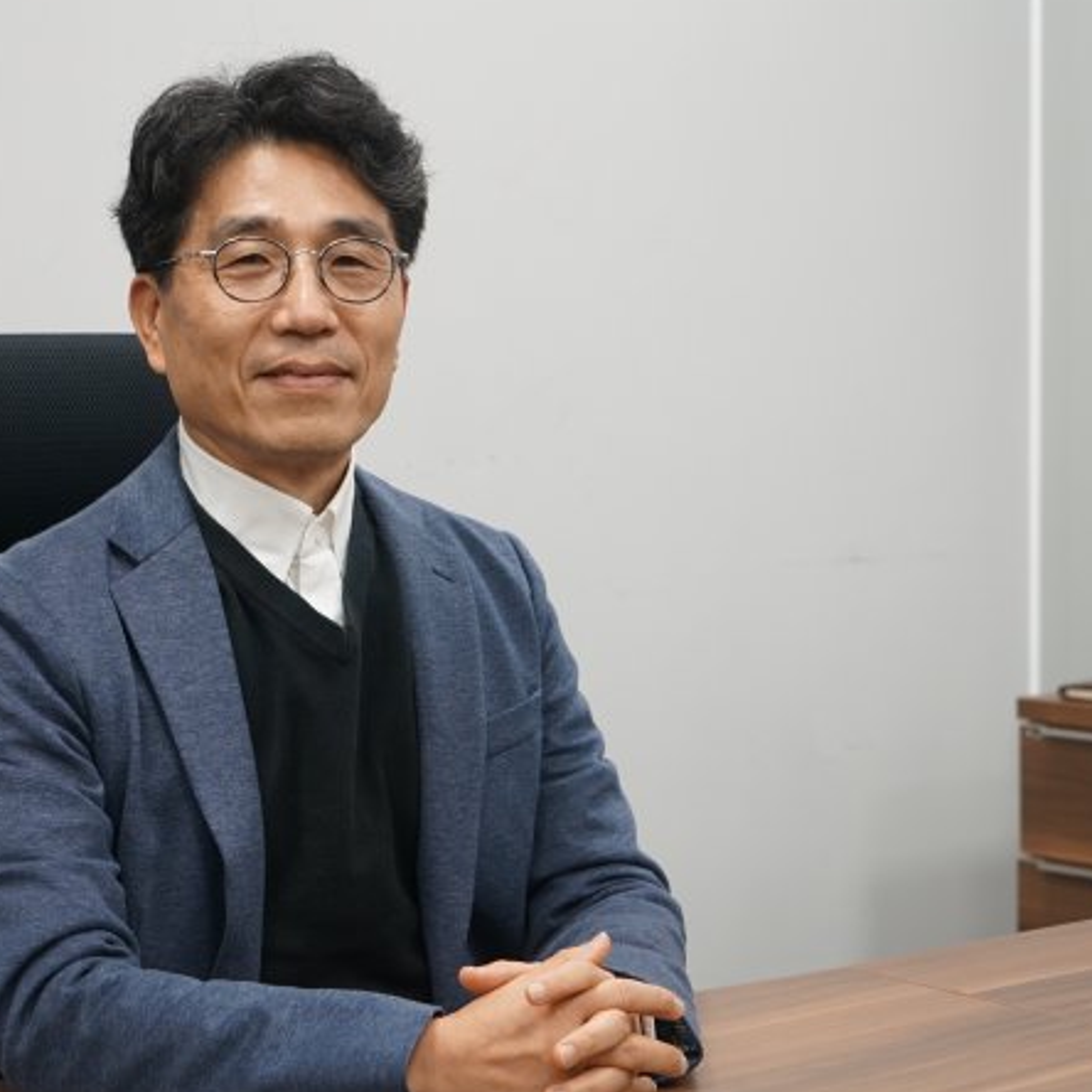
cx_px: 298
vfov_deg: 22.2
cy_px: 540
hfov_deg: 22.0
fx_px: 2784
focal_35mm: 78
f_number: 4.5
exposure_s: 1/60
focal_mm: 51
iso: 800
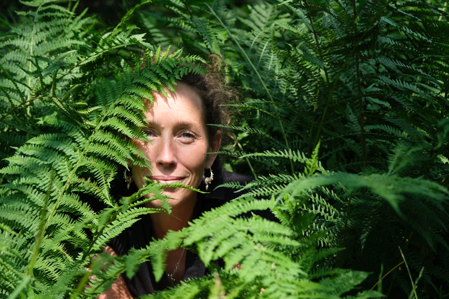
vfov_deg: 24.2
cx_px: 224
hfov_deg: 35.6
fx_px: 698
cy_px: 150
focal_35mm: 56
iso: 160
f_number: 4
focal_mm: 37.6
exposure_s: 1/400
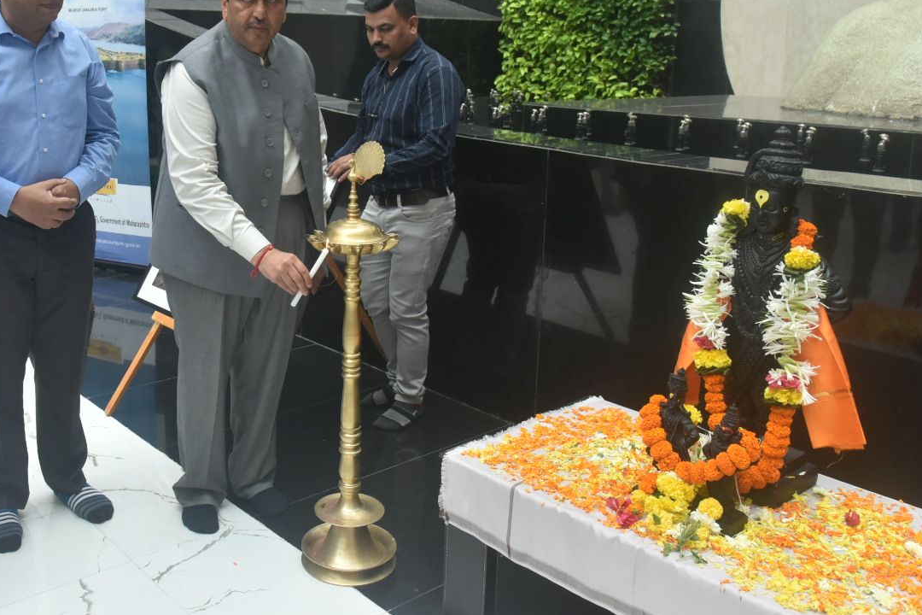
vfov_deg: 36.4
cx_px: 311
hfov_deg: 52.2
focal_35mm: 36
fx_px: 922
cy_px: 198
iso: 2000
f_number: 7.1
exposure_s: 1/200
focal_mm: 24
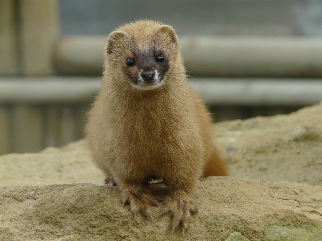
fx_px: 3191
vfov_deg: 4.3
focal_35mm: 343
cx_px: 161
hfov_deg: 5.8
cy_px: 120
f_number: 5
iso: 100
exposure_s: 1/250
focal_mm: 56.4
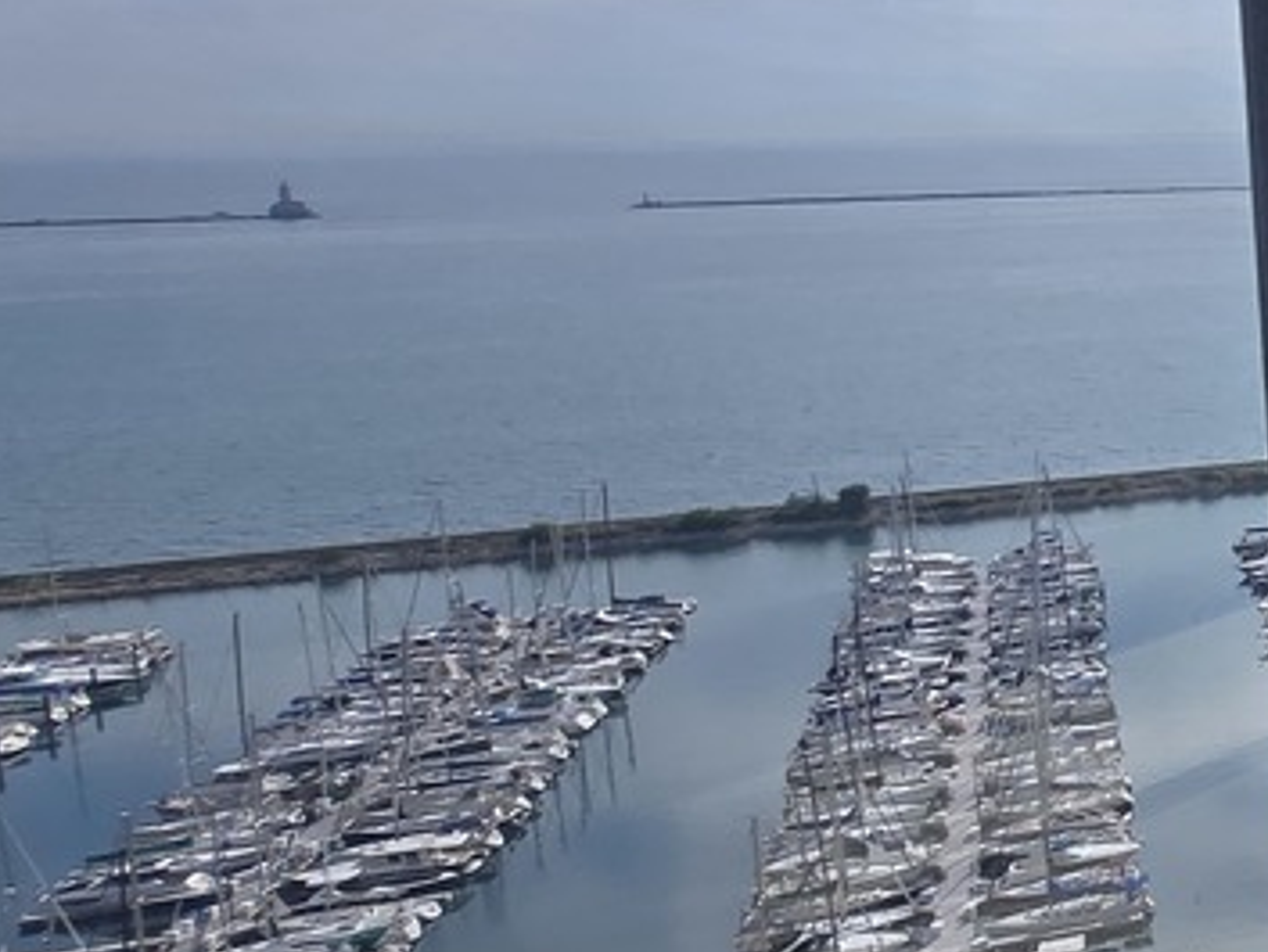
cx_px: 2220
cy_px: 374
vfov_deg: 27.5
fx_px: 1942
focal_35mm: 53
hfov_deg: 22.7
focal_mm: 1.7
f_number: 2.2
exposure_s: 1/711
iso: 25
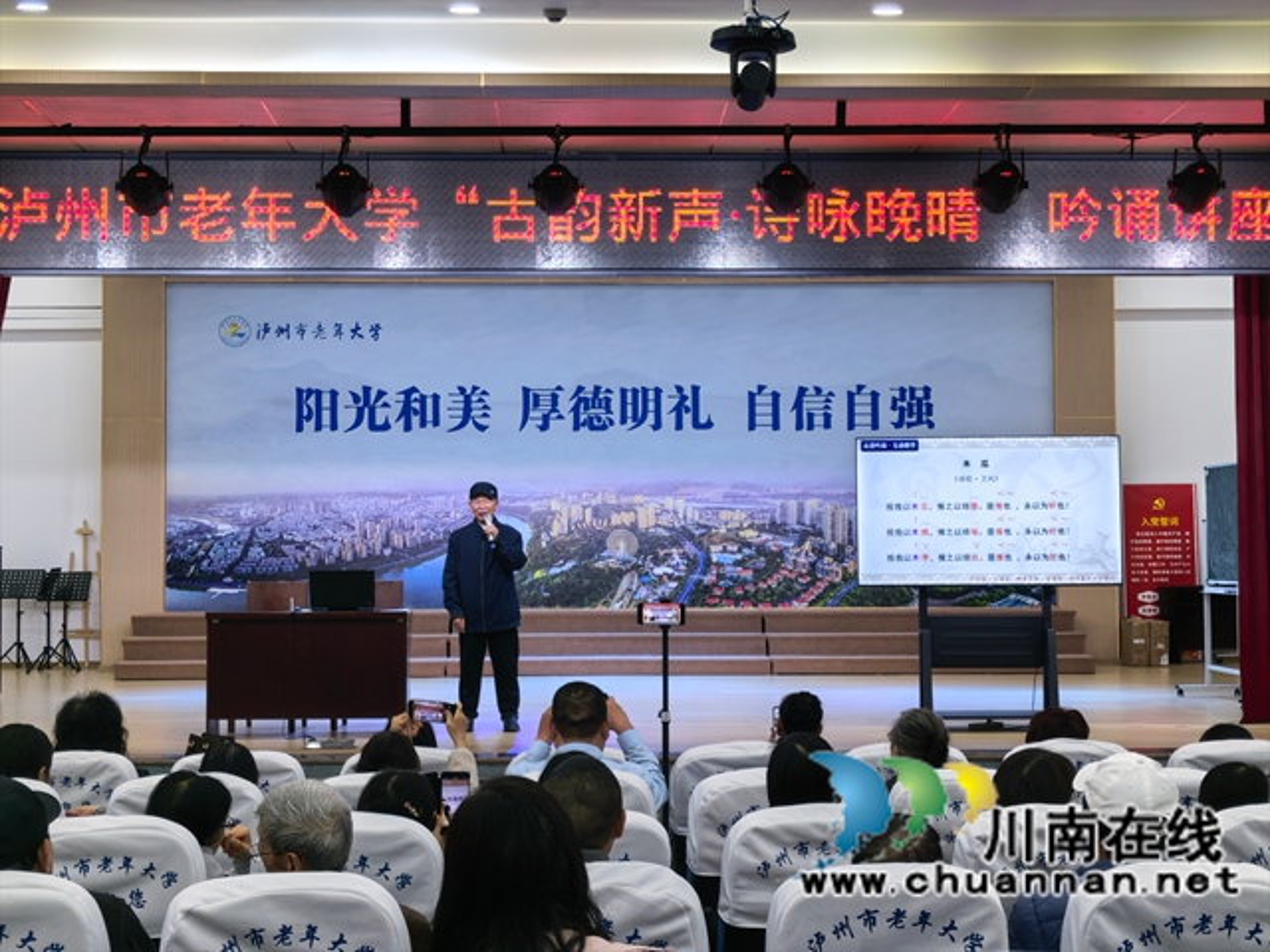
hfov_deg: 35.5
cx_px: 635
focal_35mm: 54
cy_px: 476
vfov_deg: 27.0
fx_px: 1981
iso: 125
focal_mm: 5.52
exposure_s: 1/119
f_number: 1.9
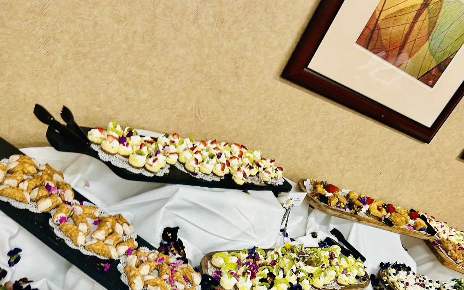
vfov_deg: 31.9
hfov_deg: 50.2
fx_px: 493
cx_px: 269
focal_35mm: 39
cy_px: 234
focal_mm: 5.7
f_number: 1.5
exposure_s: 1/60
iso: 80
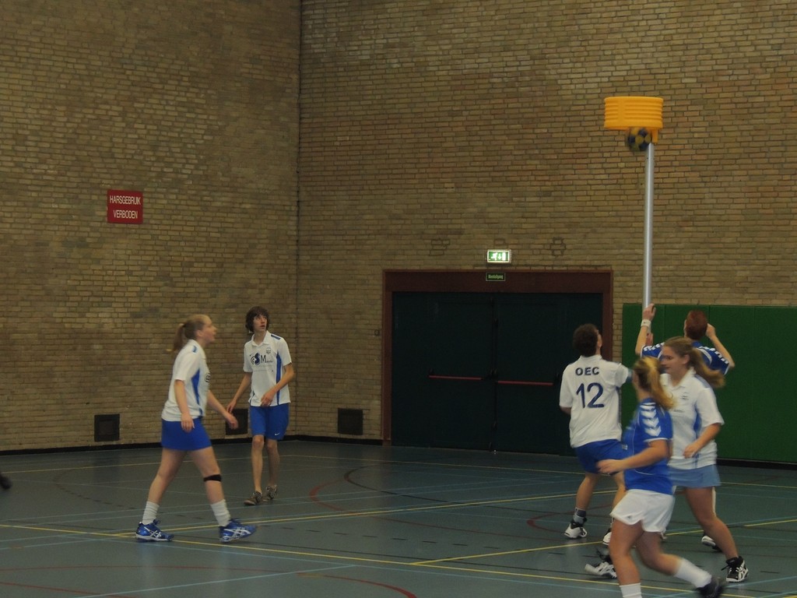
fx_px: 2418
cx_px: 398
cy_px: 299
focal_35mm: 105
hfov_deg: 18.7
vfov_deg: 14.1
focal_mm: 18.7
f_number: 4.2
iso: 800
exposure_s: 1/60
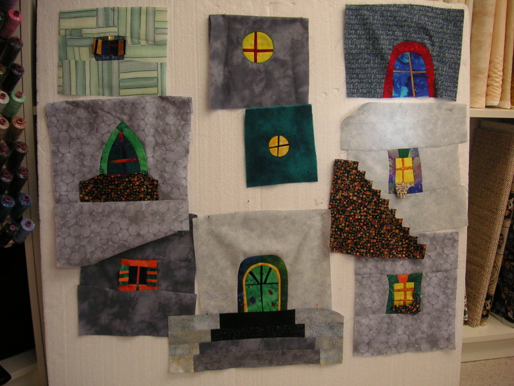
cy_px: 193
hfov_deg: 50.1
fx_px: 549
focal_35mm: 37
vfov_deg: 38.7
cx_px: 257
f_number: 2.8
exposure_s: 1/45
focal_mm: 6.1
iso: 80
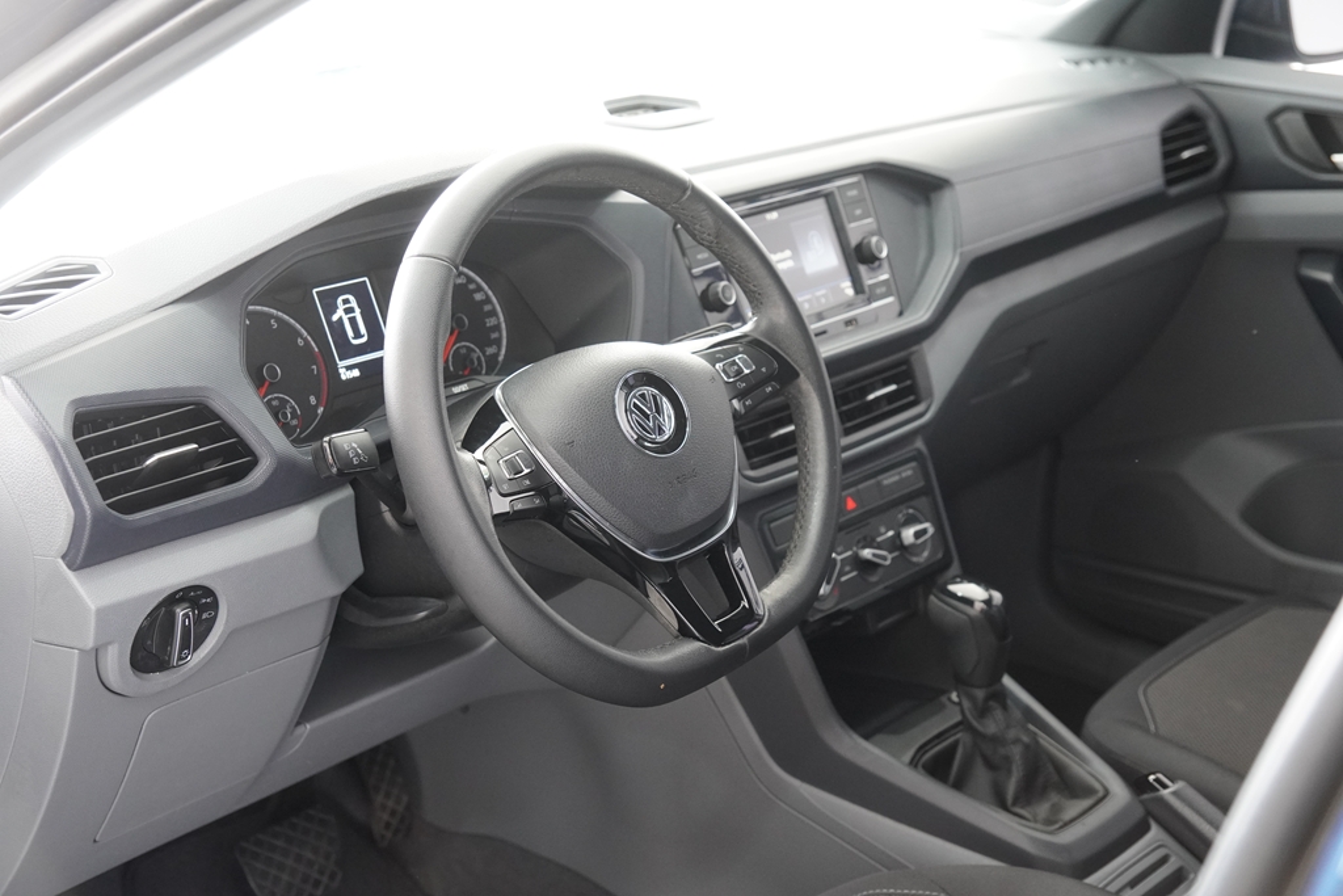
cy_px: 448
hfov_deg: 36.9
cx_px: 672
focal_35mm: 54
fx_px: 2015
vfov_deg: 25.1
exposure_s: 1/60
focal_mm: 36
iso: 1600
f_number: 3.5
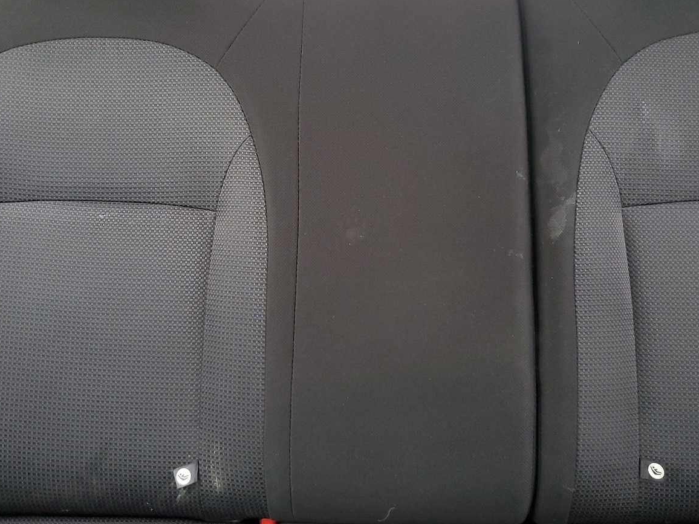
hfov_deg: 51.4
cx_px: 350
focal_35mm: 36
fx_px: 727
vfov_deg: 39.3
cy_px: 184
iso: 198
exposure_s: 1/60.2
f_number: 1.5
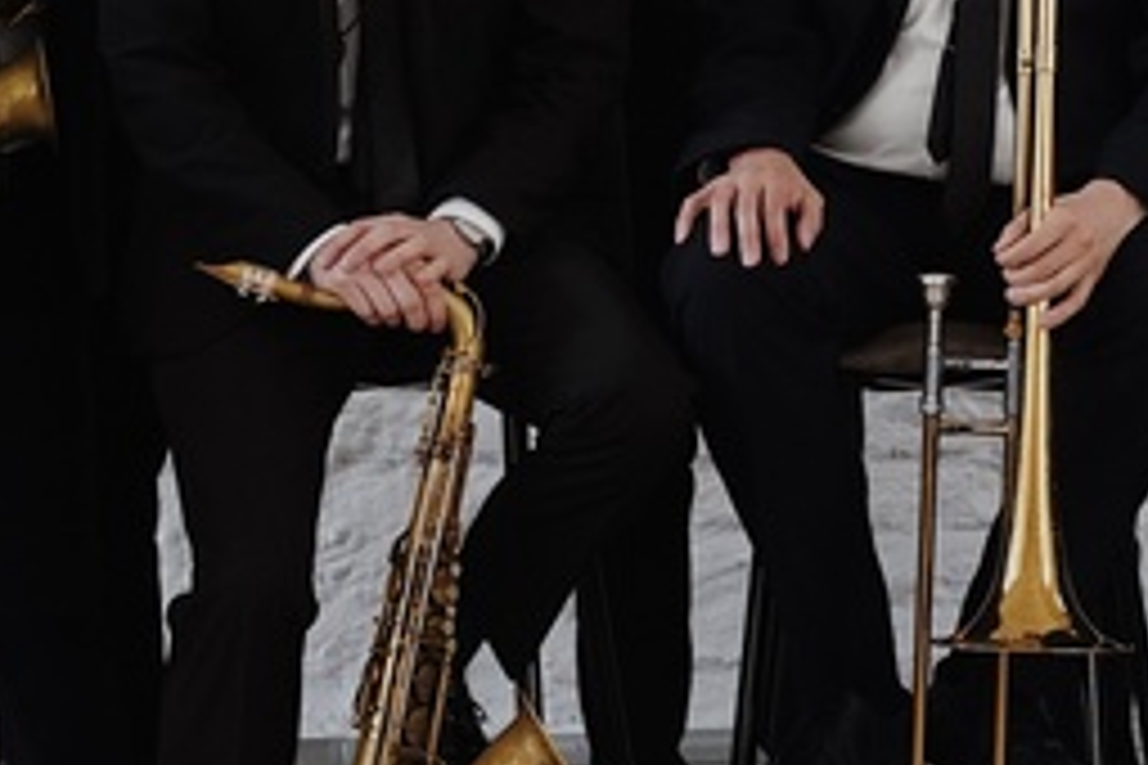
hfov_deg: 9.5
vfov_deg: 6.3
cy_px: -232
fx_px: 6887
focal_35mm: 216
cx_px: 977
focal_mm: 55
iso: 2500
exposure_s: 1/160
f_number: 5.6
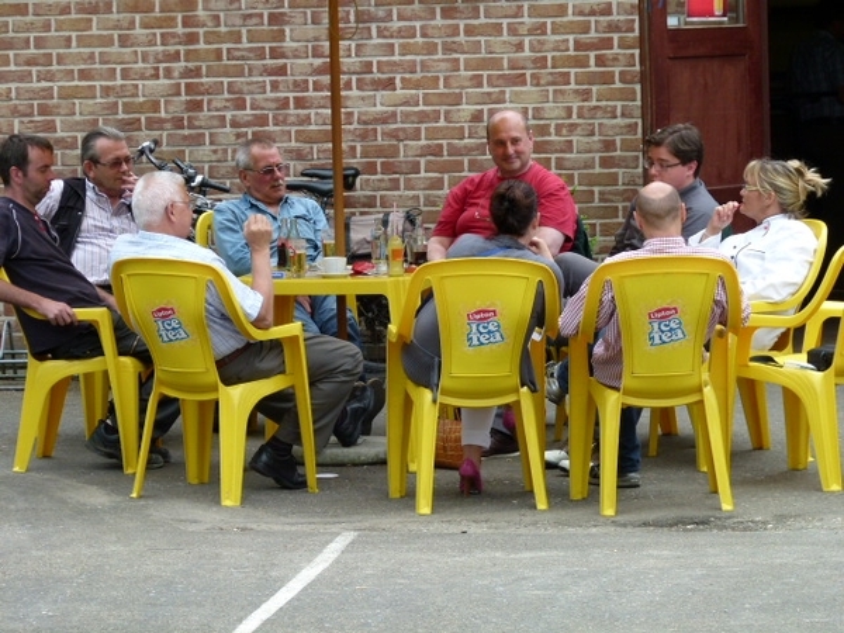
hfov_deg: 12.8
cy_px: 316
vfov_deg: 9.6
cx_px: 422
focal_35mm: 154
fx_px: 3755
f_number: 4
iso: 100
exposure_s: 1/160
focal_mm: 27.8
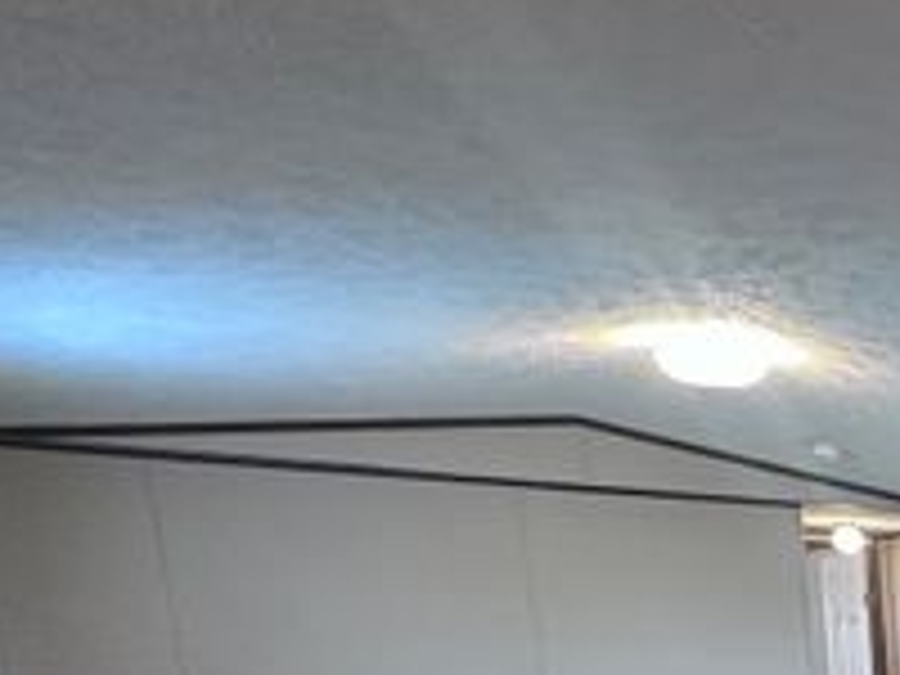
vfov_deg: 25.1
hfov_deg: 25.9
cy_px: 911
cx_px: 1418
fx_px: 1274
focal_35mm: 49
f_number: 2.2
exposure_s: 1/61
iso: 320
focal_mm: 2.22
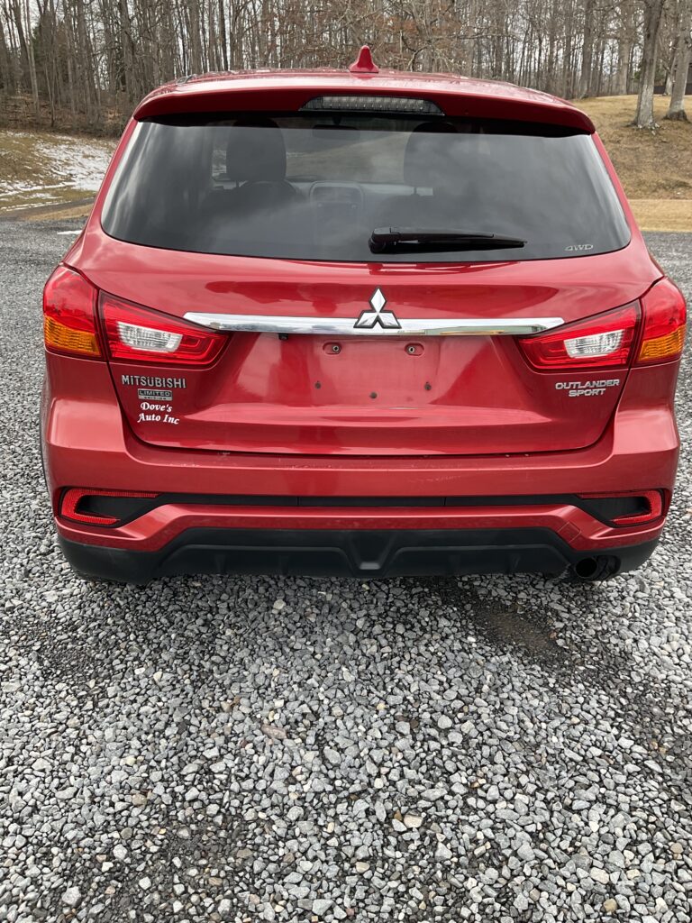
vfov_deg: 61.7
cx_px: 346
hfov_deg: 48.2
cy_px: 462
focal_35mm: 29
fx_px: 773
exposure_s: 1/297
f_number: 1.8
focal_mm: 3
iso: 16
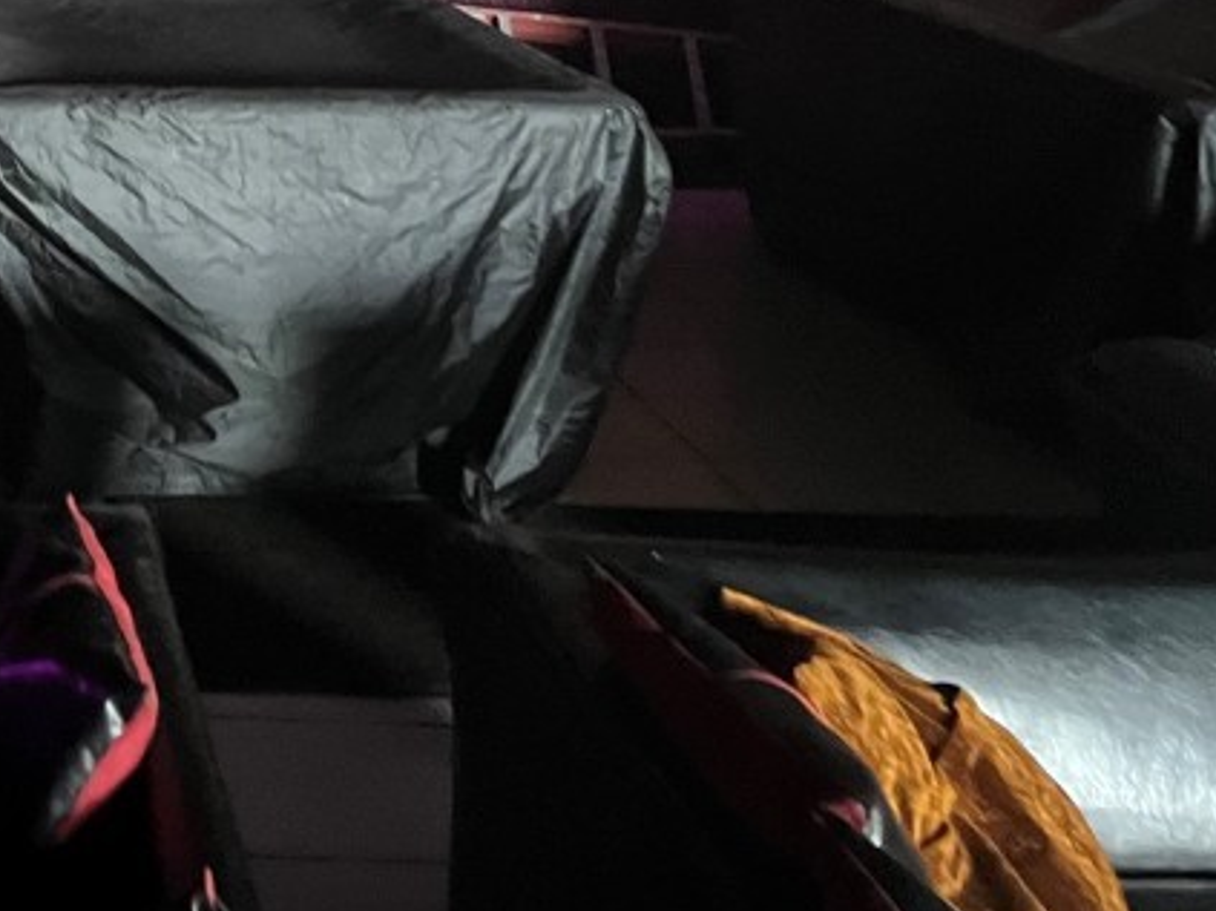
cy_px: -158
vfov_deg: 21.7
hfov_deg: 27.6
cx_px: -184
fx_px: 2212
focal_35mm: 63
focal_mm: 5.1
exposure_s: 1/30
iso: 1000
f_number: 1.6
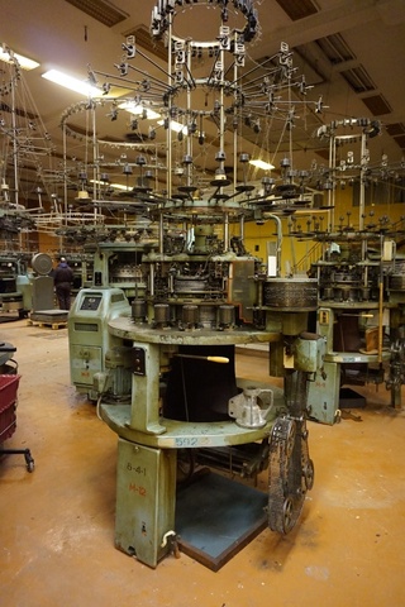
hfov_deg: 53.1
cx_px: 202
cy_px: 304
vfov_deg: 73.7
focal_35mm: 24
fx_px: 405
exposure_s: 1/25
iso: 3200
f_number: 3.5
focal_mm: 16
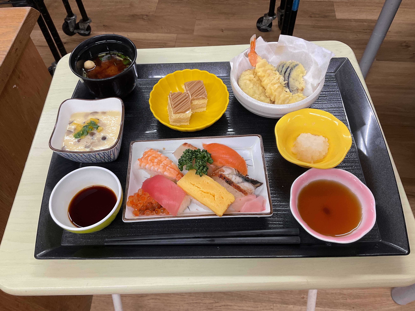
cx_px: 208
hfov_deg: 61.7
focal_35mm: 29
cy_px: 156
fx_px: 348
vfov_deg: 48.2
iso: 64
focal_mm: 3
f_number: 1.8
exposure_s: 1/60
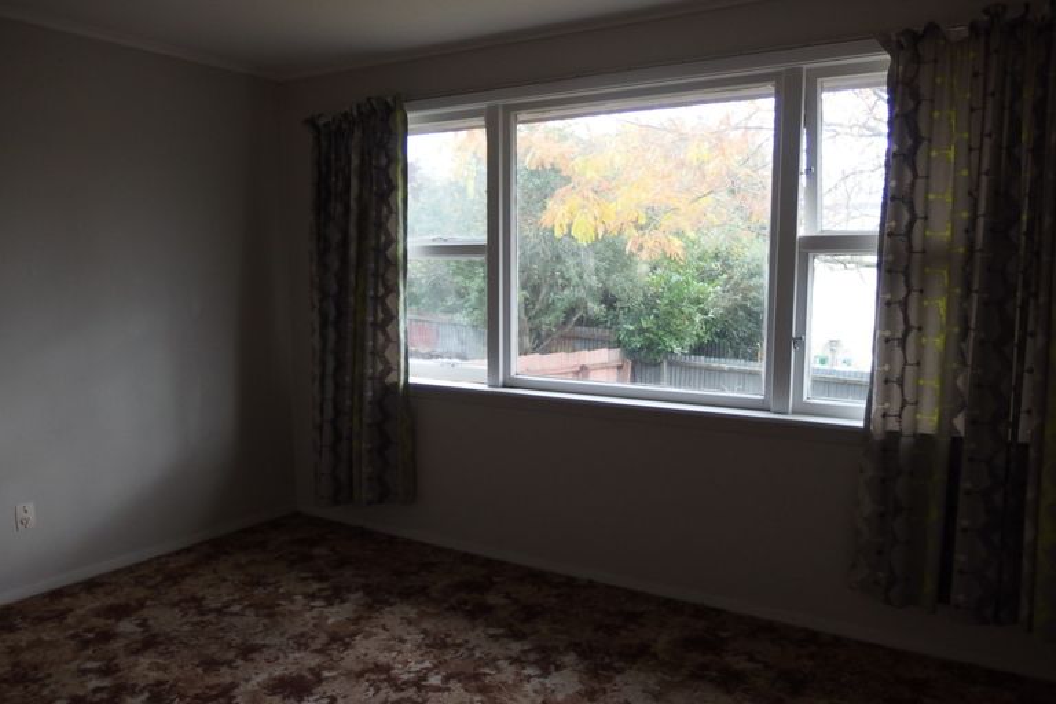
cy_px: 352
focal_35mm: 26
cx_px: 528
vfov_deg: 49.6
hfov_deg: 69.4
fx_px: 763
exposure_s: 1/125
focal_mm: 4.7
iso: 200
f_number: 1.8
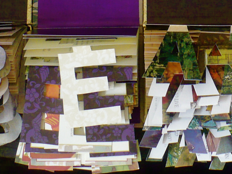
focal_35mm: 120
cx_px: 198
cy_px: 18
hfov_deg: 16.3
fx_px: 804
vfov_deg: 12.3
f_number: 2.8
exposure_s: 1/8
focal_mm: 6.1
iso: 200
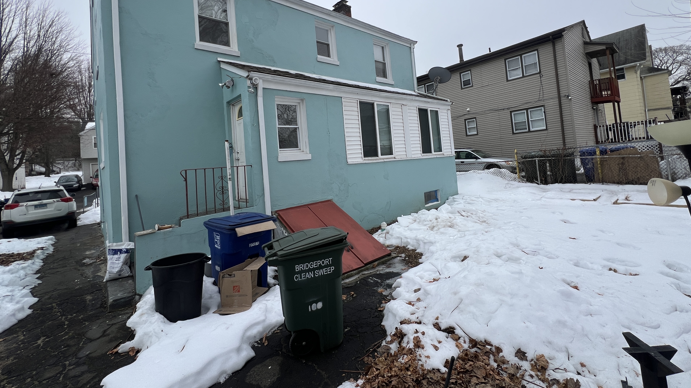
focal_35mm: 15
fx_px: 275
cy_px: 145
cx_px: 366
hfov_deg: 102.9
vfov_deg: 69.4
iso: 32
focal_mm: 1.57
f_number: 1.8
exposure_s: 1/376
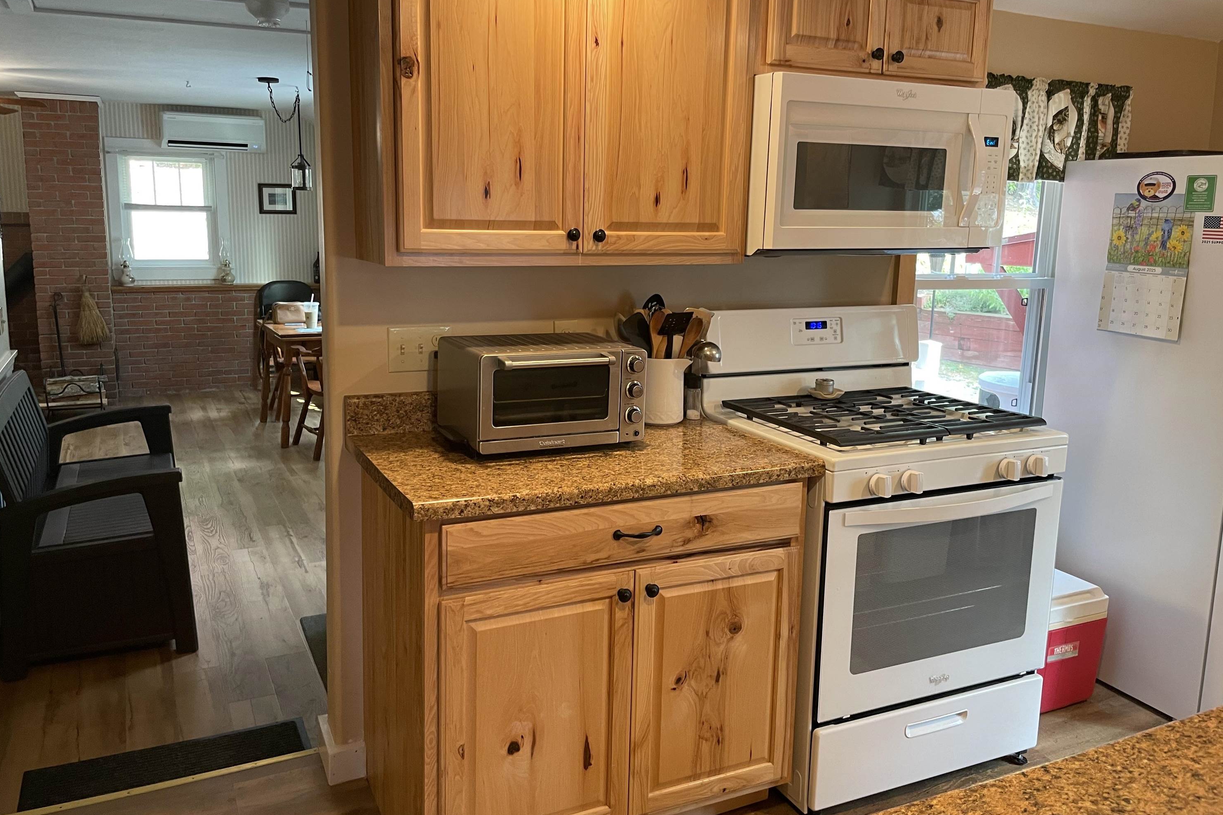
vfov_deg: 46.4
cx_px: 597
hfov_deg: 65.5
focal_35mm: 28
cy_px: 391
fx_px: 951
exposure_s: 1/60
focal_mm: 4.2
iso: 125
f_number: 1.6
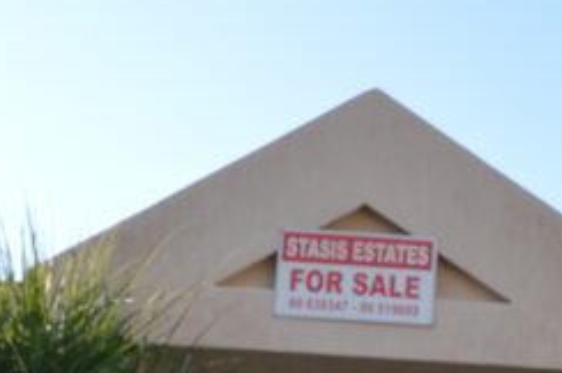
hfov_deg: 23.5
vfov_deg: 15.1
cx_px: 468
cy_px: 519
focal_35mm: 85
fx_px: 1325
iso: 100
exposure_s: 1/160
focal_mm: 18
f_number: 6.3
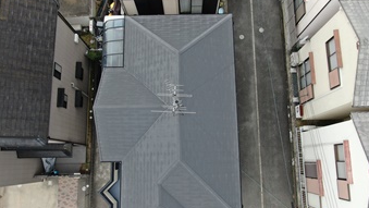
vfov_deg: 42.9
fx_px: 264
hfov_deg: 69.8
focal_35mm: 27
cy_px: 111
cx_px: 186
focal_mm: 4.39
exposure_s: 1/40
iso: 100
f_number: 2.8
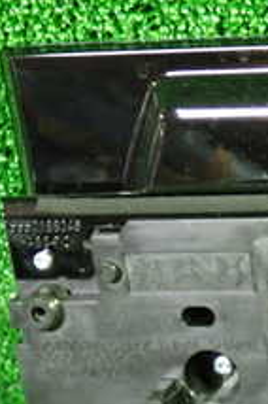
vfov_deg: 18.3
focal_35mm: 111
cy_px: 315
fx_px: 1243
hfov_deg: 11.4
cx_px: 485
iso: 800
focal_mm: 6.83
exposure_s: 1/10
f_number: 2.7
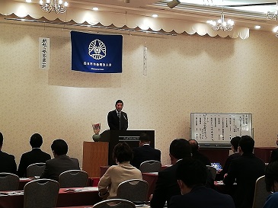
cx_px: 139
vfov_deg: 17.5
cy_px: 104
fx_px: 674
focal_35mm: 84
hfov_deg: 23.3
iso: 160
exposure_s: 1/33.3
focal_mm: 3.81
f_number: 2.2
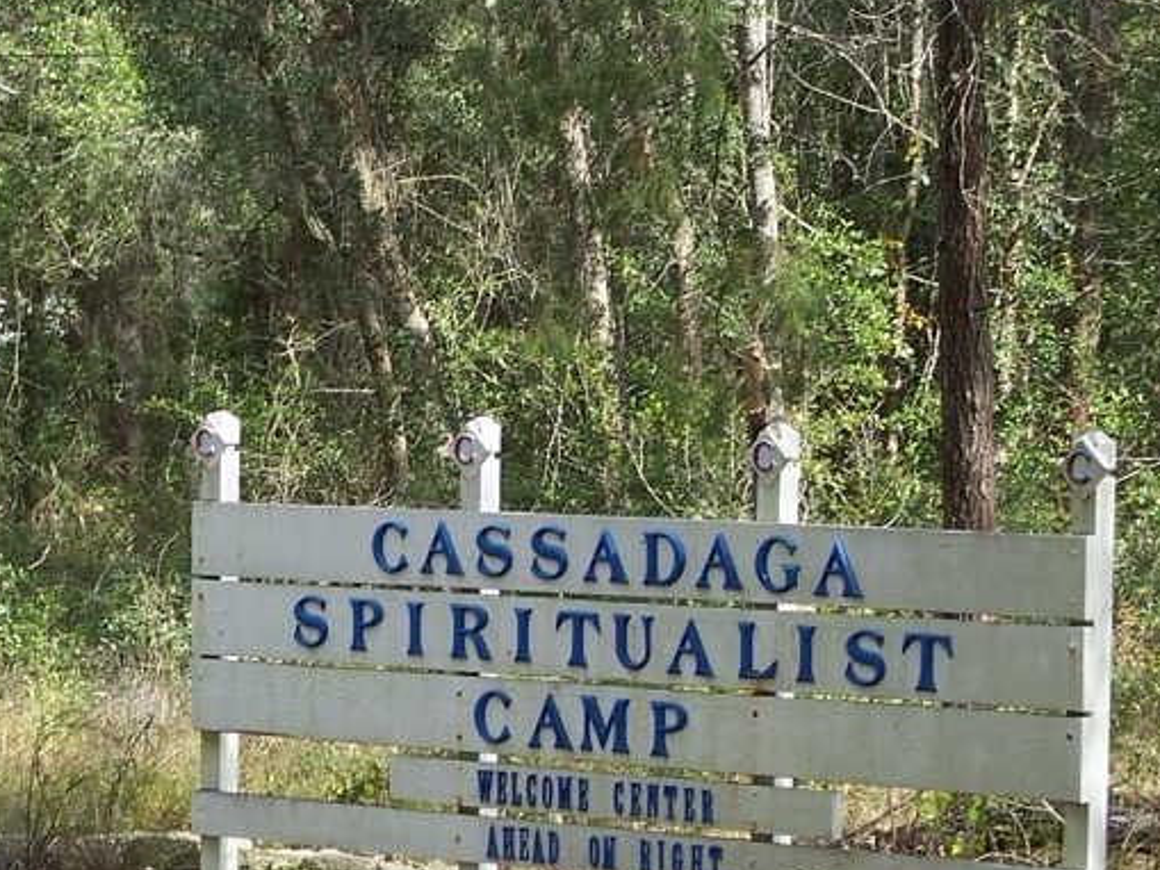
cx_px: 27
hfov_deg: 11.9
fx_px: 5531
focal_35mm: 165
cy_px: 594
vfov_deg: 9.0
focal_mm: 14.7
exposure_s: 1/200
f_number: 3.2
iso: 64
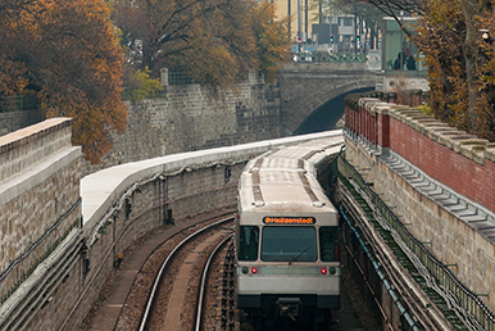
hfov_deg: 6.5
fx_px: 4376
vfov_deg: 4.3
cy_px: 7
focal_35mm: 318
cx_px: 160
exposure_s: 1/320
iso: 200
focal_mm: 80
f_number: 6.3
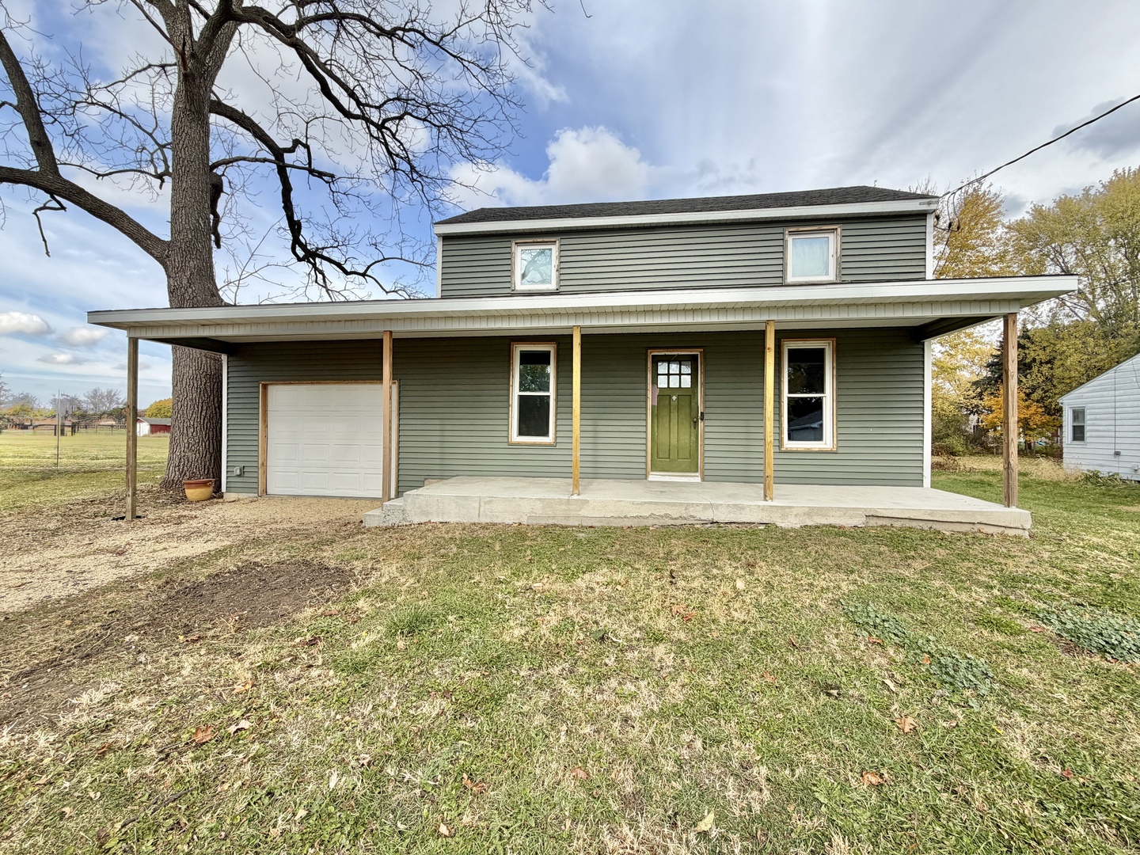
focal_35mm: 14
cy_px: 428
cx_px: 570
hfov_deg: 102.1
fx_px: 461
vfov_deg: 85.7
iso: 32
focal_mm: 2.22
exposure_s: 1/770
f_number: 2.2
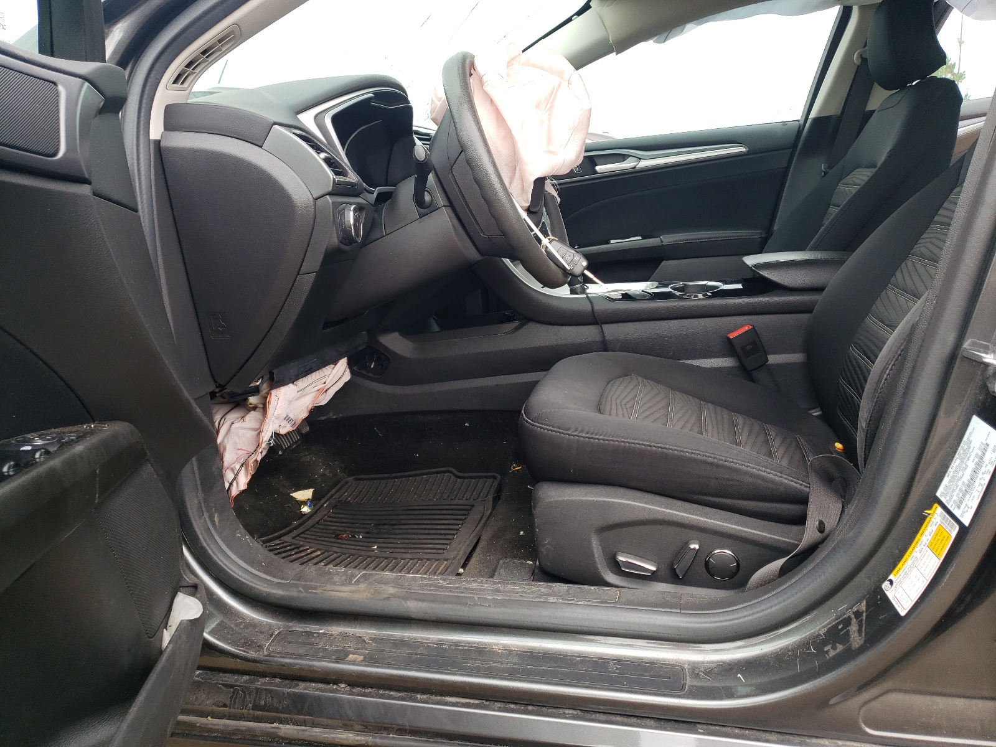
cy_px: 374
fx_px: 748
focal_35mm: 26
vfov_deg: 53.1
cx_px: 498
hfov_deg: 67.3
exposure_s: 1/333
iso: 50
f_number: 1.5
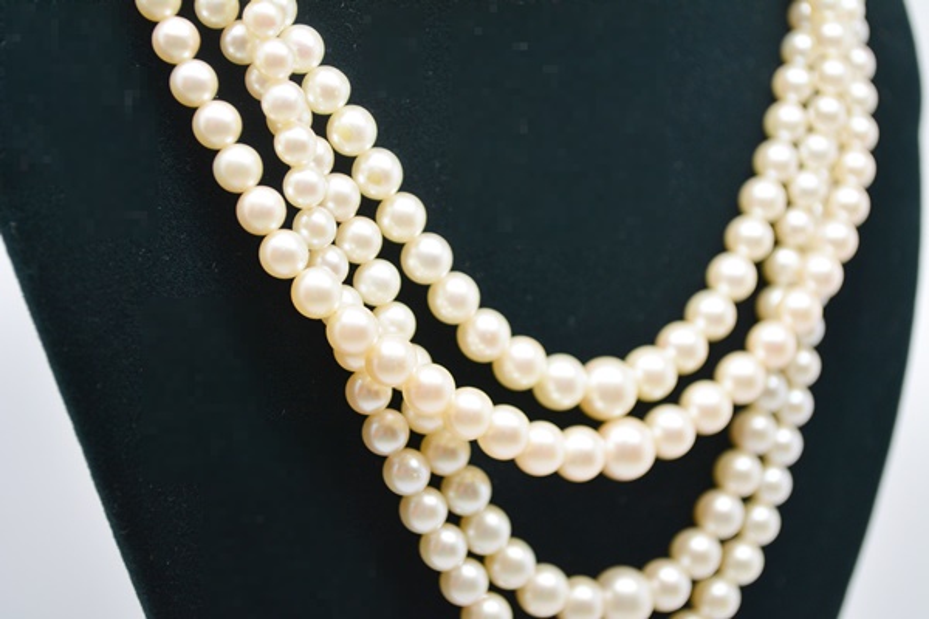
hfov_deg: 30.5
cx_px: 464
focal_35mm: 66
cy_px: 310
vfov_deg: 20.6
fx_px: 1703
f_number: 5.3
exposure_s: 1/60
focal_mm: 44
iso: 800
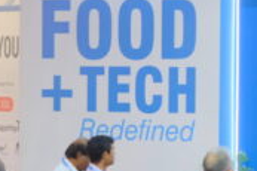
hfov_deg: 5.7
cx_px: 150
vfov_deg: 3.8
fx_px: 2560
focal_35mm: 359
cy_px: 108
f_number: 3.6
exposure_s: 1/200
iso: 2500
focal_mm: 56
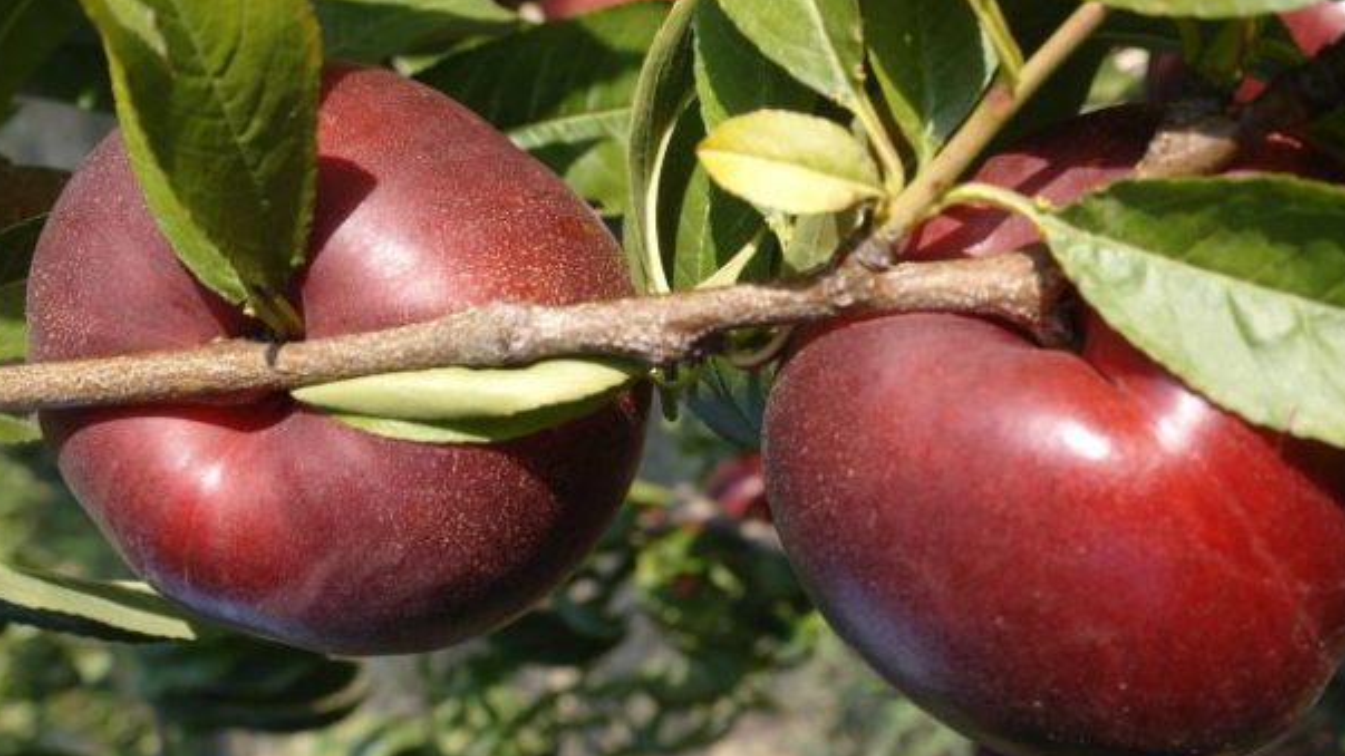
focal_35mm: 40
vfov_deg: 29.6
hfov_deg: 50.4
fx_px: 1426
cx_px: 718
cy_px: 456
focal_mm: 20
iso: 100
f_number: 7.1
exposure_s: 1/60
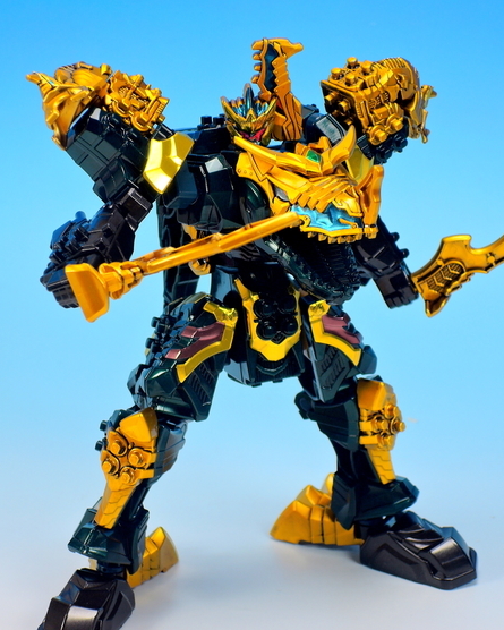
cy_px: 327
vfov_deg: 19.2
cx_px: 253
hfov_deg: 15.4
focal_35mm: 100
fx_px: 1864
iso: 80
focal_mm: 20.2
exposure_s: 1/2.5
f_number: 5
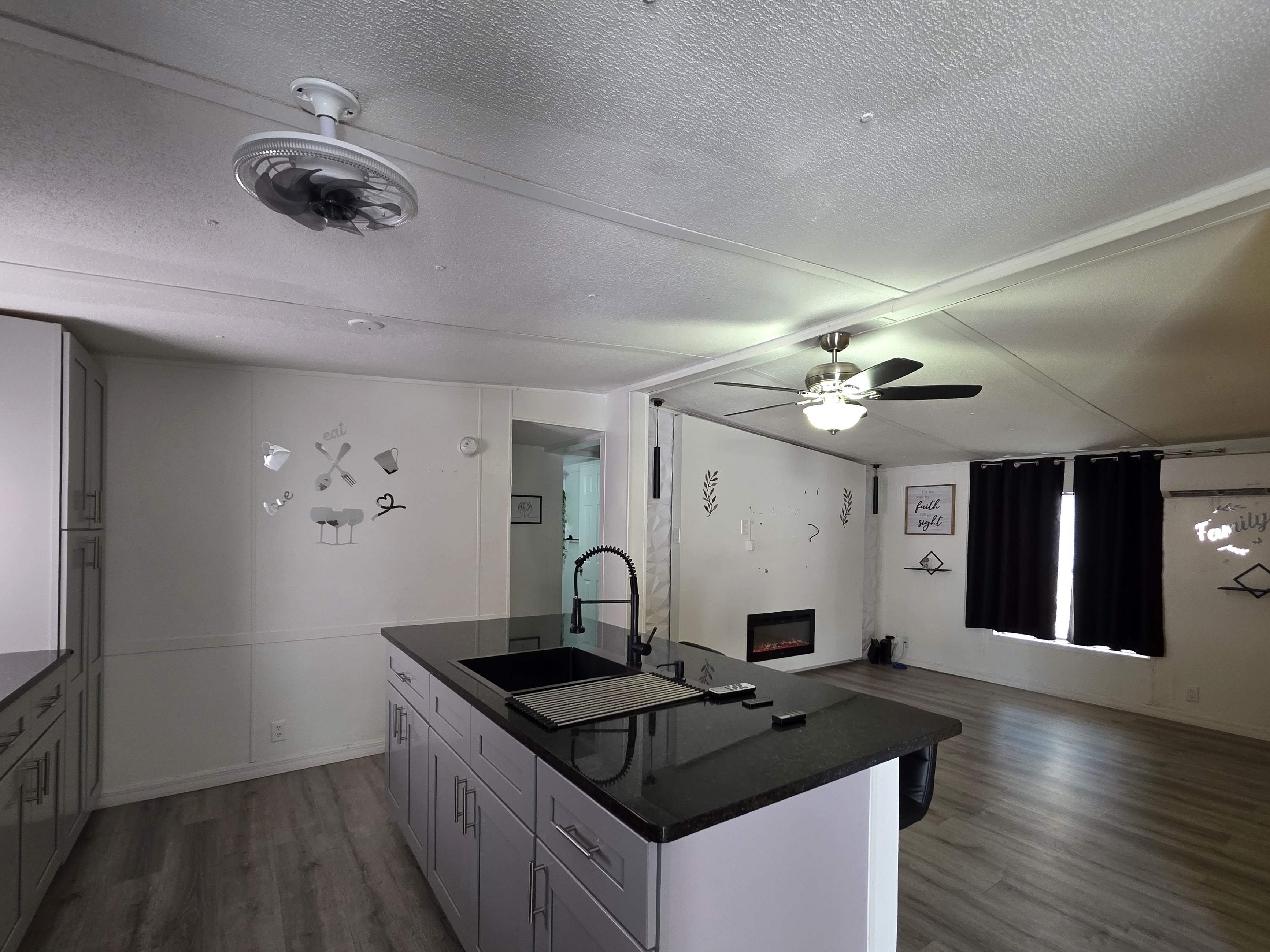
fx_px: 550
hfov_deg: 98.1
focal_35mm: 15
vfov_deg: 81.3
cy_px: 538
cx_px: 659
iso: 250
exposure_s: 1/120
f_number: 1.9
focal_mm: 2.2
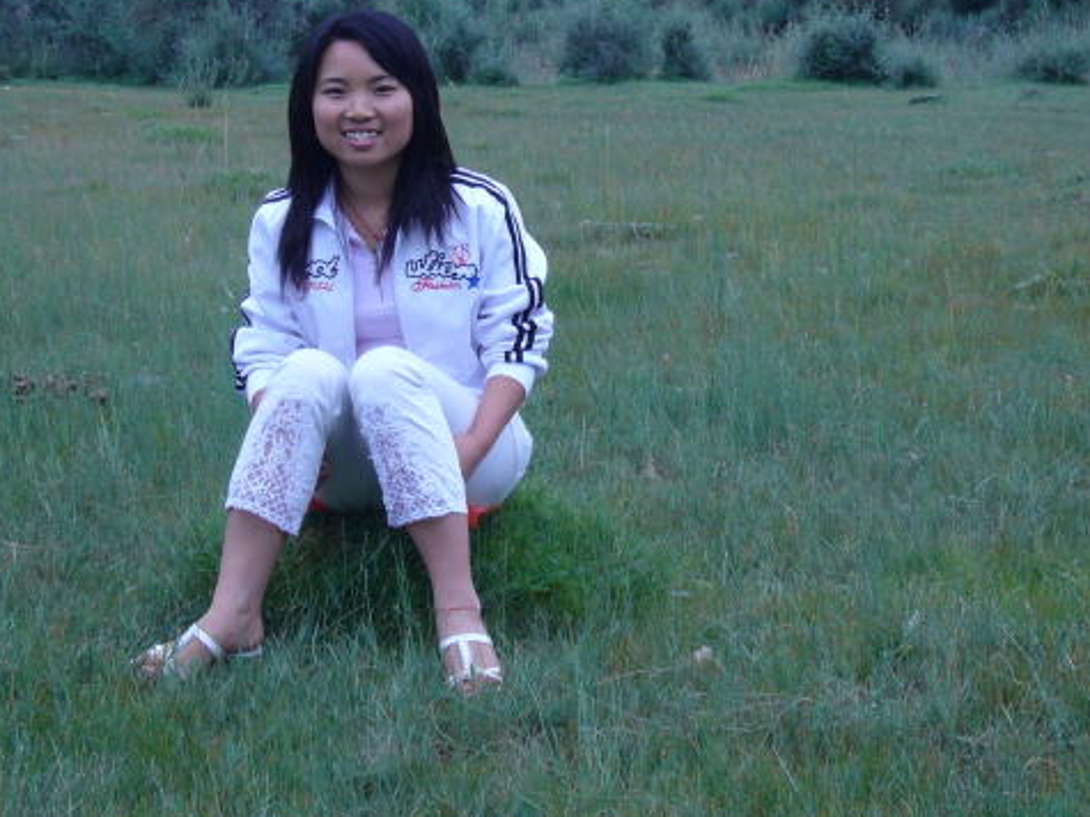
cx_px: 484
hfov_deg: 20.4
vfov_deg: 15.4
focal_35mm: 96
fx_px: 3022
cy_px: 286
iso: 80
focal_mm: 11.2
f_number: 4.3
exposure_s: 1/200
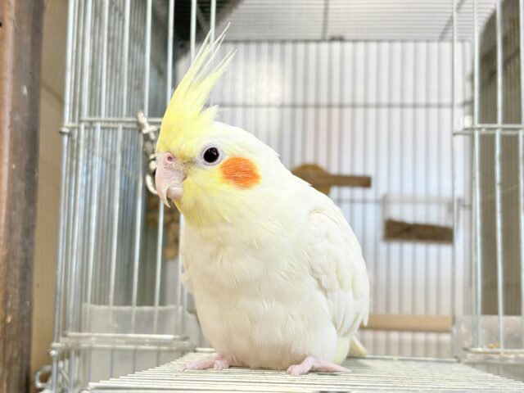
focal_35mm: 52
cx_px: 262
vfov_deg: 28.0
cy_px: 196
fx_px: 787
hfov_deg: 36.8
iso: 50
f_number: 1.6
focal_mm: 5.96
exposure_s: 1/50
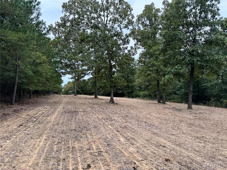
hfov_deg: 71.6
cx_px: 114
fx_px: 157
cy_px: 85
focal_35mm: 24
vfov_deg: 56.8
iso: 80
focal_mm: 6.76
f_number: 1.78
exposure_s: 1/842
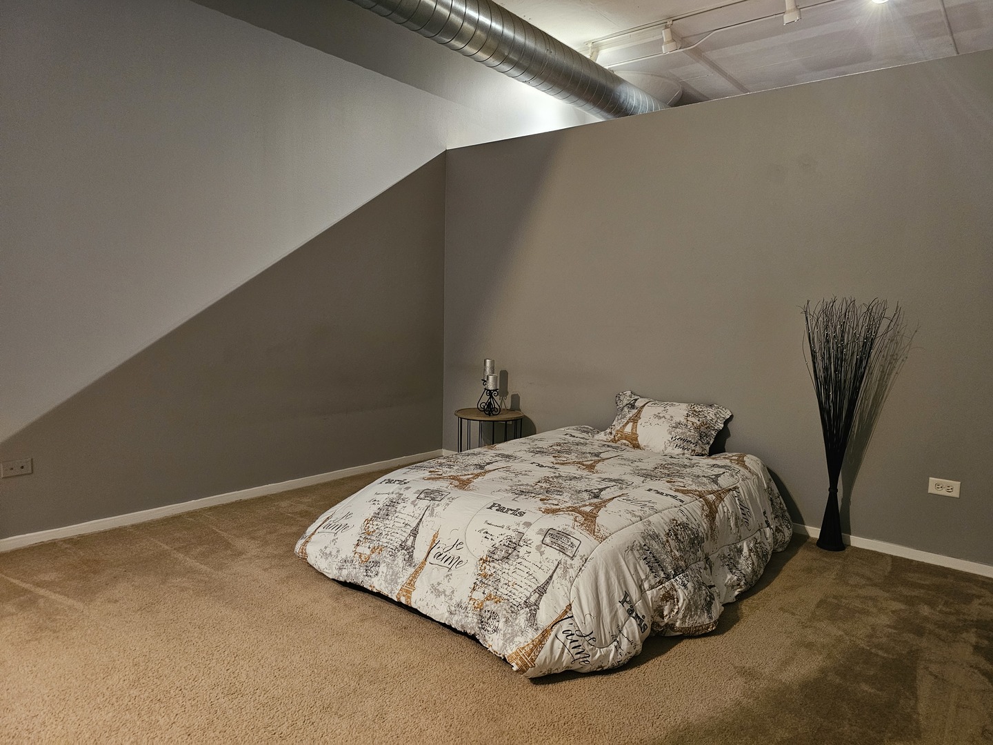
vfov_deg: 58.9
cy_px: 372
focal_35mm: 23
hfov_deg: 73.9
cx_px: 496
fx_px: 660
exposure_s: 1/24
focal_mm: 6.3
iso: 500
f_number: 1.7
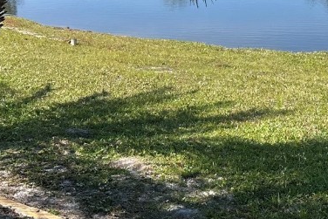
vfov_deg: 19.9
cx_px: 247
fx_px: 620
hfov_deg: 29.2
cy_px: 55
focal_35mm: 68
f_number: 1.78
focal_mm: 6.86
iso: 80
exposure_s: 1/3058
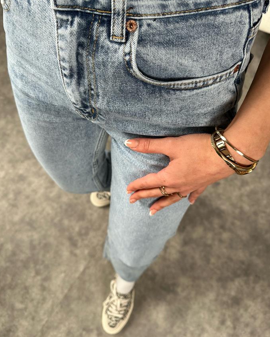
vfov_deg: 65.9
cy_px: 152
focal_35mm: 26
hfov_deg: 54.9
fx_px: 260
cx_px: 131
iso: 160
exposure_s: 1/121
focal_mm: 6.86
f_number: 1.78
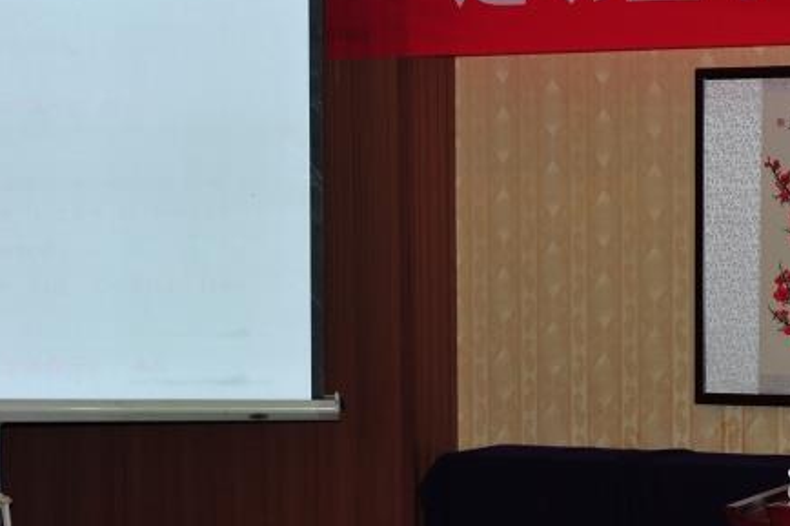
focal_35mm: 118
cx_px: 566
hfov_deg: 17.3
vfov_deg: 11.6
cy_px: 301
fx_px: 2588
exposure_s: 1/125
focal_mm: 50
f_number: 5
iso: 320
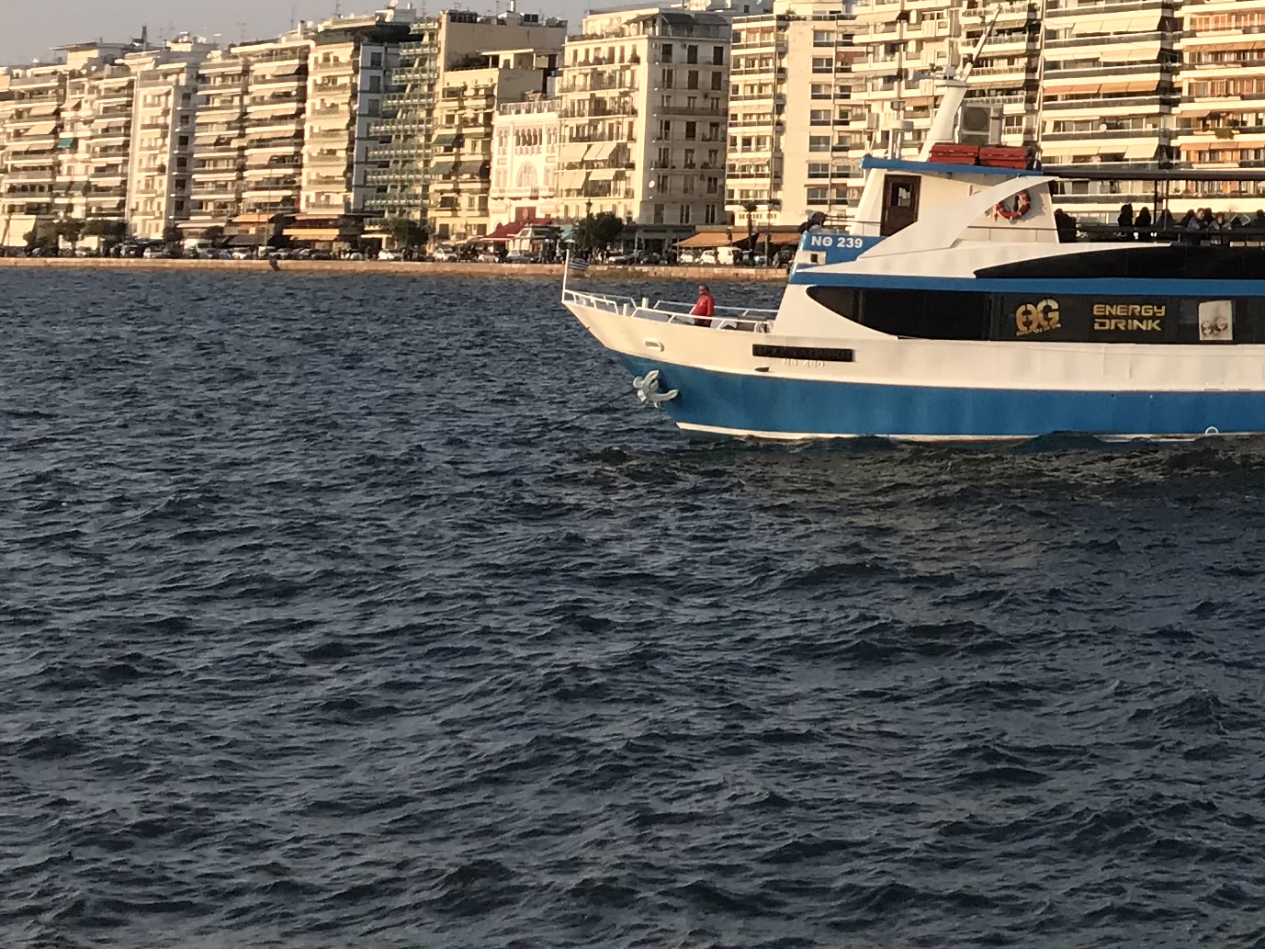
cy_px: -130
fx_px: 2997
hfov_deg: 21.0
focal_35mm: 82
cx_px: 1776
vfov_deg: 17.3
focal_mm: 3.99
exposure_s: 1/1041
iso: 20
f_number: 1.8
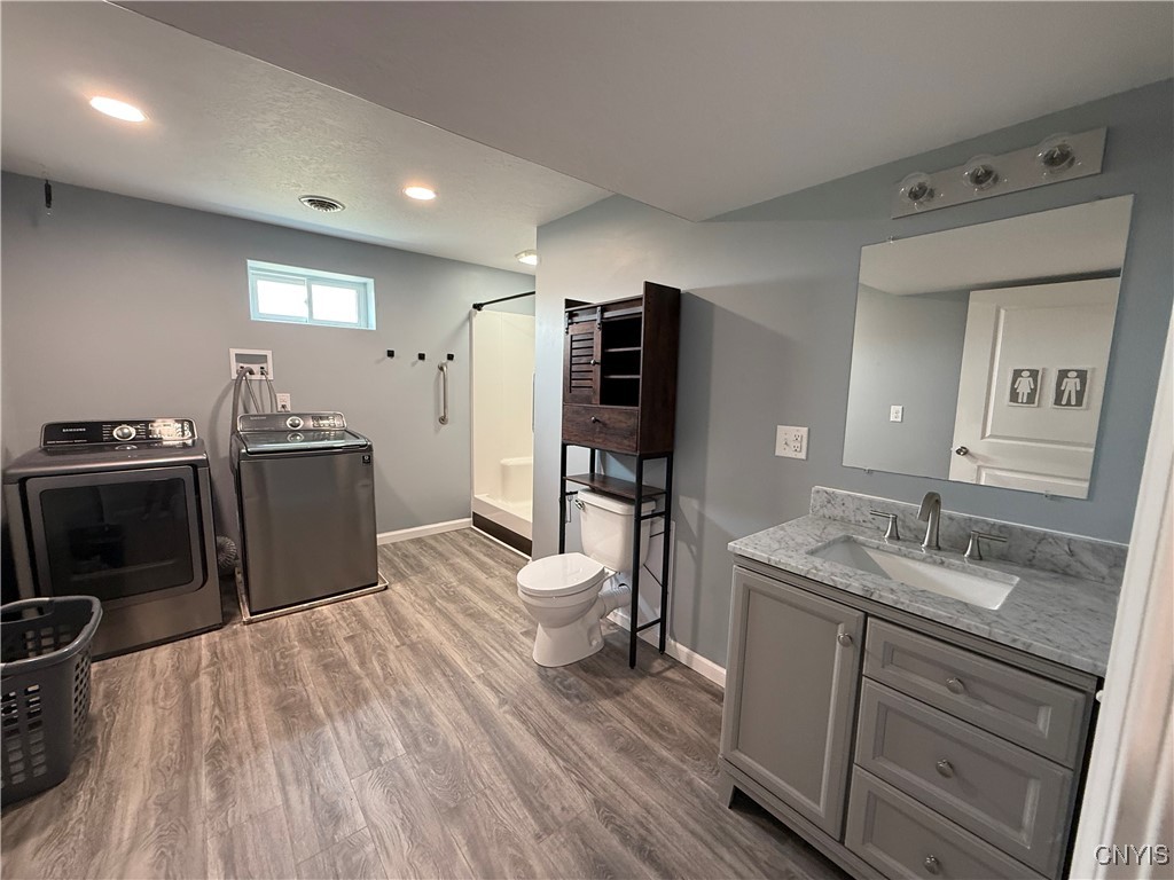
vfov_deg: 85.7
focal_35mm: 14
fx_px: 475
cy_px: 440
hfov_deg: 102.1
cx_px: 587
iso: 200
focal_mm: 2.22
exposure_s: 1/60
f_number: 2.2
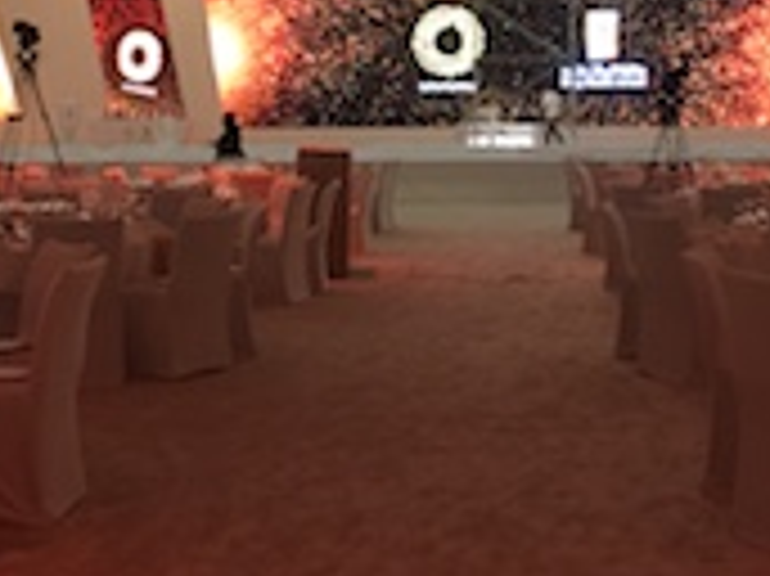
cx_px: 482
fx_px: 1512
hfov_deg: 28.5
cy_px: 72
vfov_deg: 21.2
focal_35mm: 68
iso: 100
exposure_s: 1/15
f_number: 2.2
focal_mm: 4.15
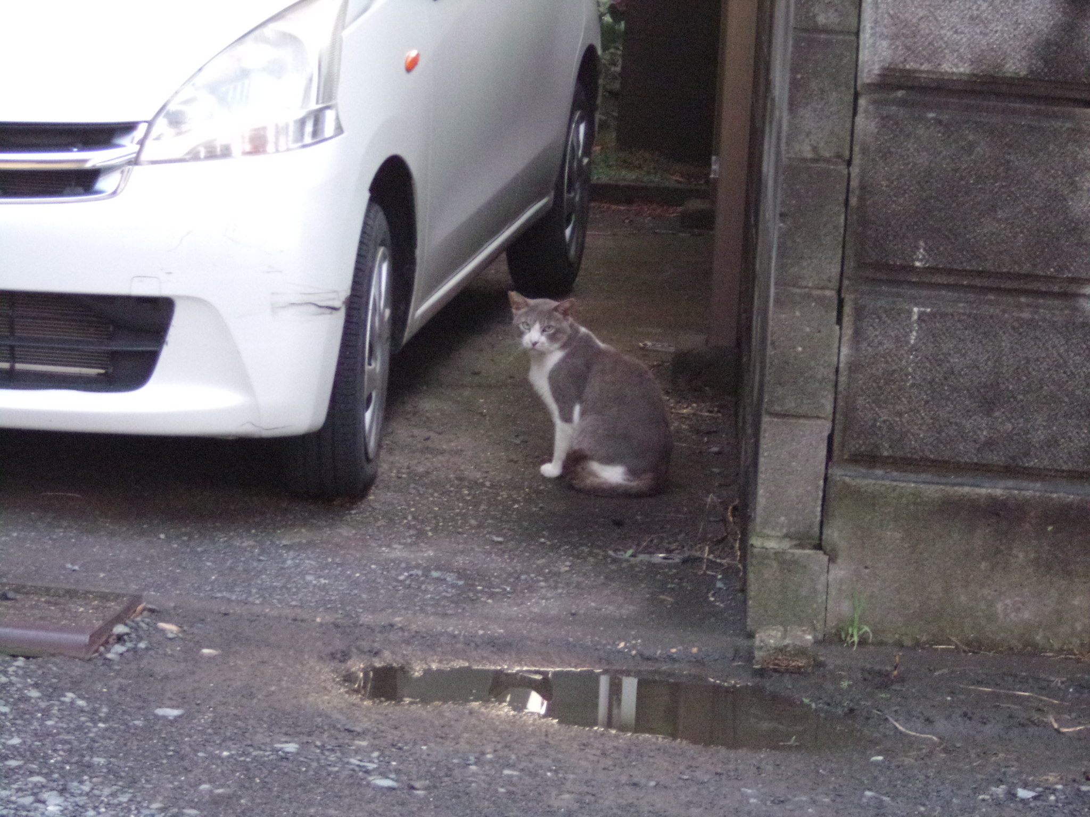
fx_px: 3401
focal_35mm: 108
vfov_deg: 13.7
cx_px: 545
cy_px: 408
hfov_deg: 18.2
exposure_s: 1/16
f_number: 6.6
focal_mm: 19.6
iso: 800
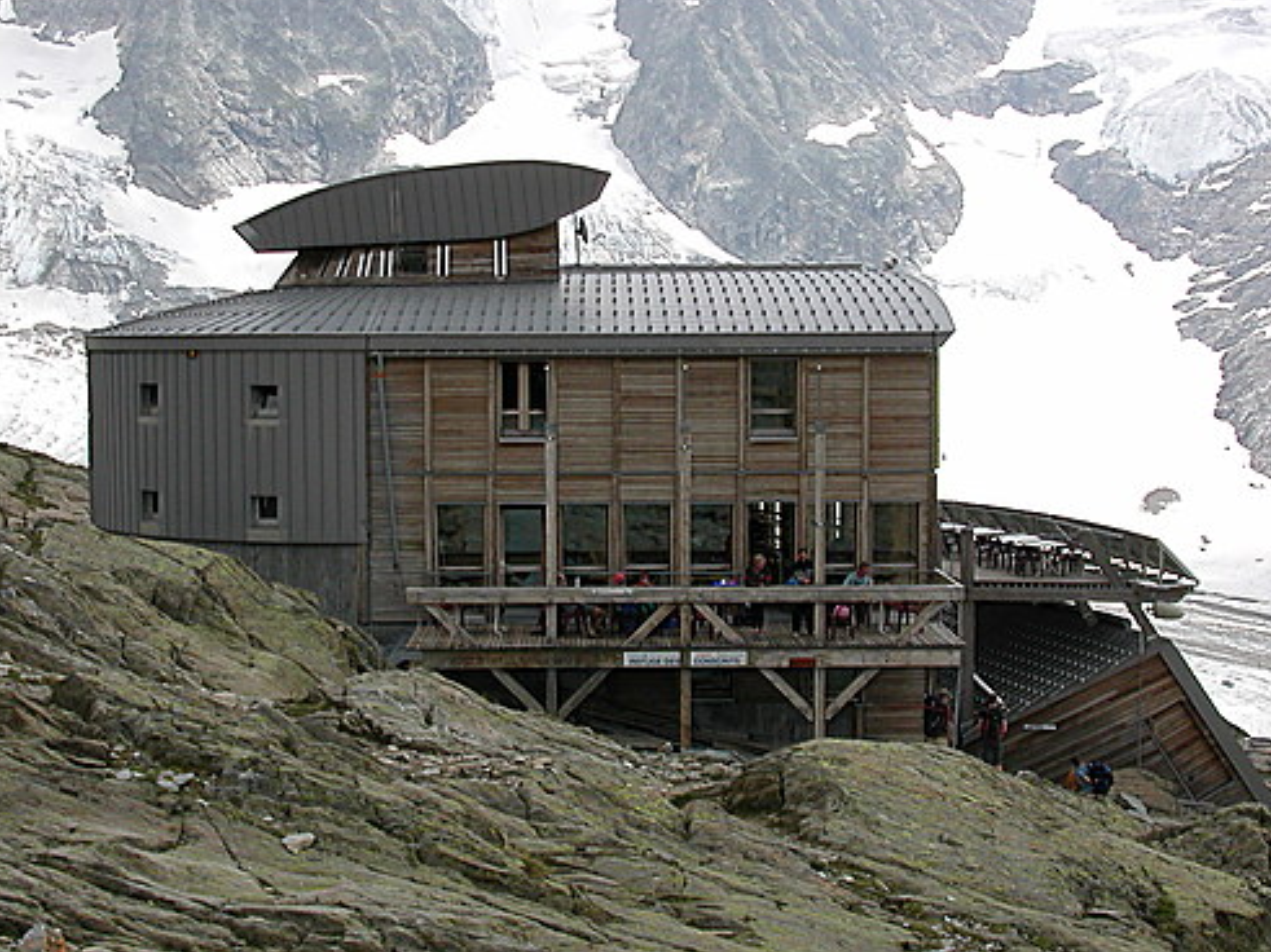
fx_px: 2019
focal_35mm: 55
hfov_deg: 34.9
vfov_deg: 26.5
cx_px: 639
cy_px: 470
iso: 100
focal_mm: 8.2
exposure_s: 1/438
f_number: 5.4
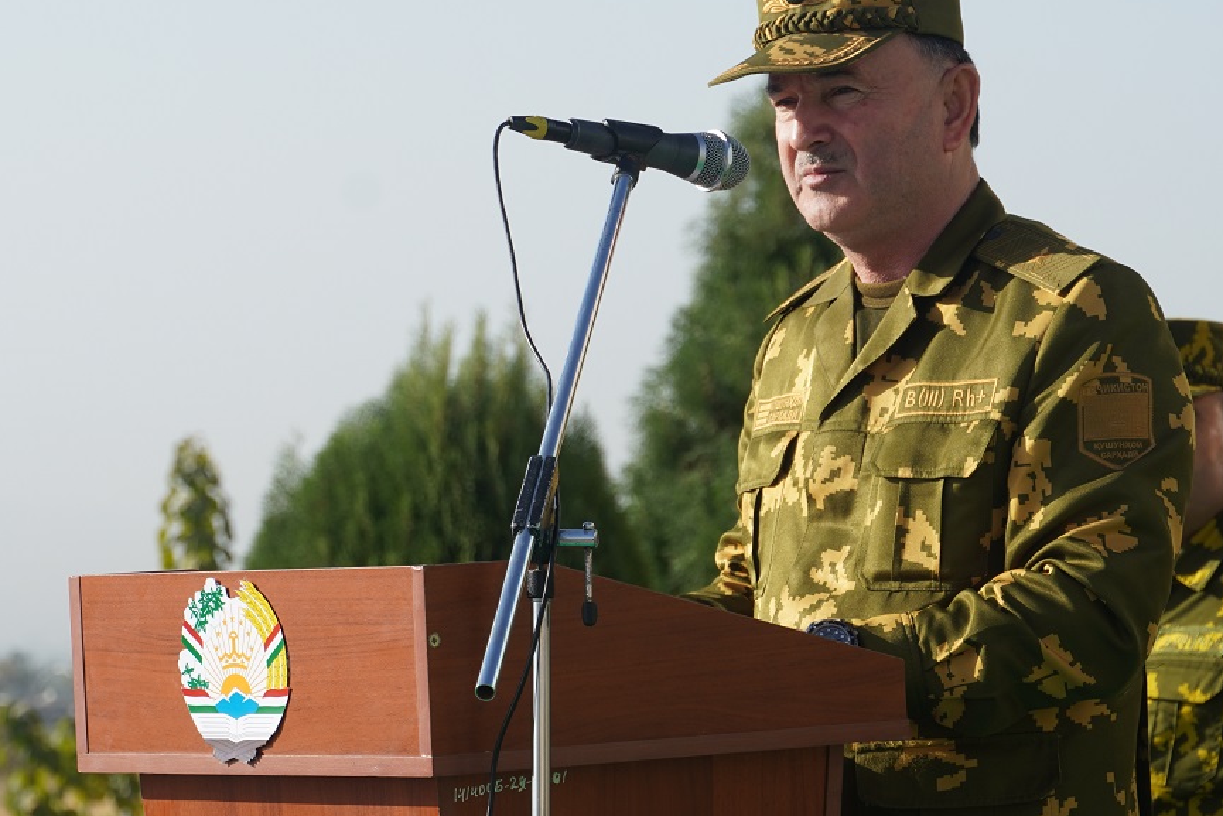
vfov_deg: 7.7
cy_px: 387
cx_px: 549
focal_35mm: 179
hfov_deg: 11.5
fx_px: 6082
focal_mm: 86
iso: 100
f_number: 7.1
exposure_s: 1/250
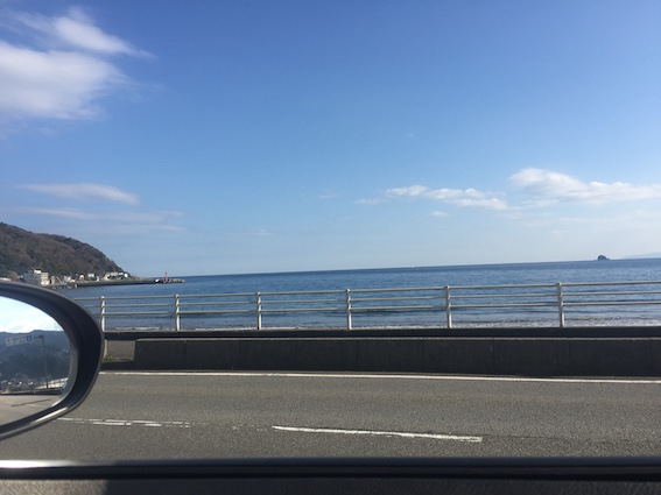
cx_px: 330
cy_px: 248
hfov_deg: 61.7
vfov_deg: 48.2
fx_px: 554
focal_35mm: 29
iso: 32
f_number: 2.2
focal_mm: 4.15
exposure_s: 1/2198
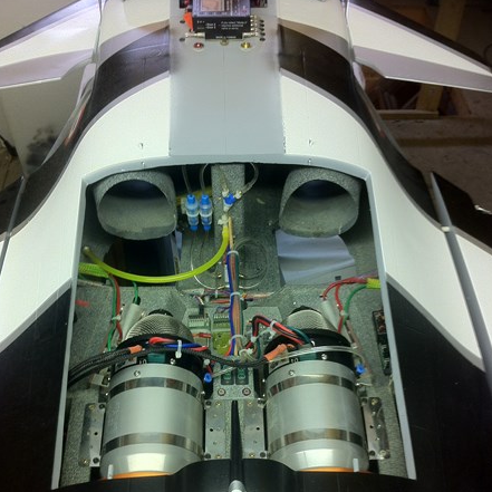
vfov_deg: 39.5
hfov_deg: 40.0
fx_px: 675
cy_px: 329
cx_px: 247
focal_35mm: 42
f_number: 2.8
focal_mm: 3.85
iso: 100
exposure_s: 1/17
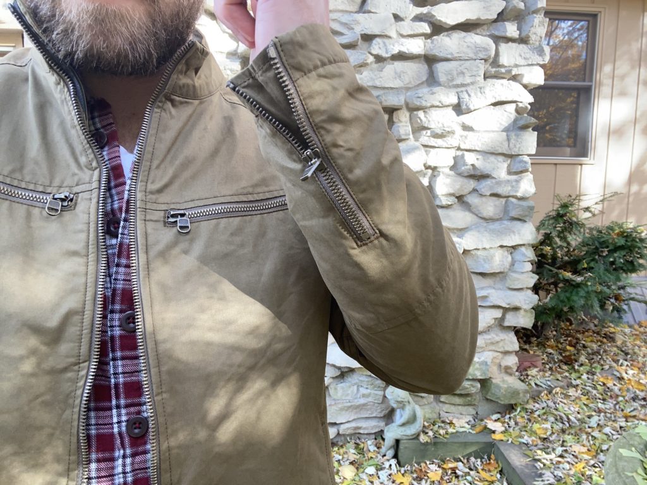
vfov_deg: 58.9
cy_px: 242
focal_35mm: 23
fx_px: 430
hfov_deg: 73.9
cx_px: 324
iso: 100
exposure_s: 1/76
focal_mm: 2.71
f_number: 2.2
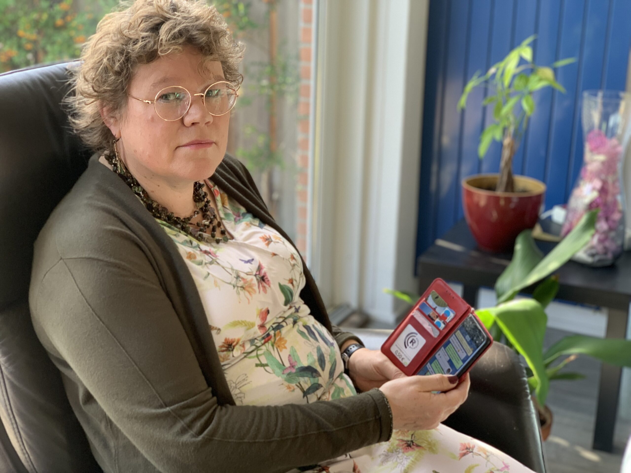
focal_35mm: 52
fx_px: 948
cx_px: 316
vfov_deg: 28.0
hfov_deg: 36.8
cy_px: 236
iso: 100
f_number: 2.4
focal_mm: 6
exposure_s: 1/122
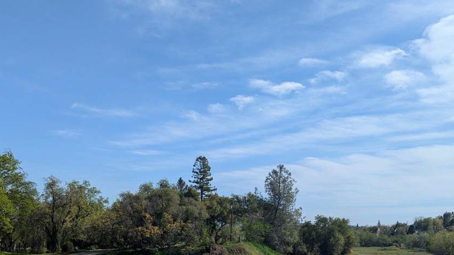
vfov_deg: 28.4
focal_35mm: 40
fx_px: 481
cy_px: 234
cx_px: 227
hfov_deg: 50.5
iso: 47
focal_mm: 6.81
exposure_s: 1/2976
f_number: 1.85
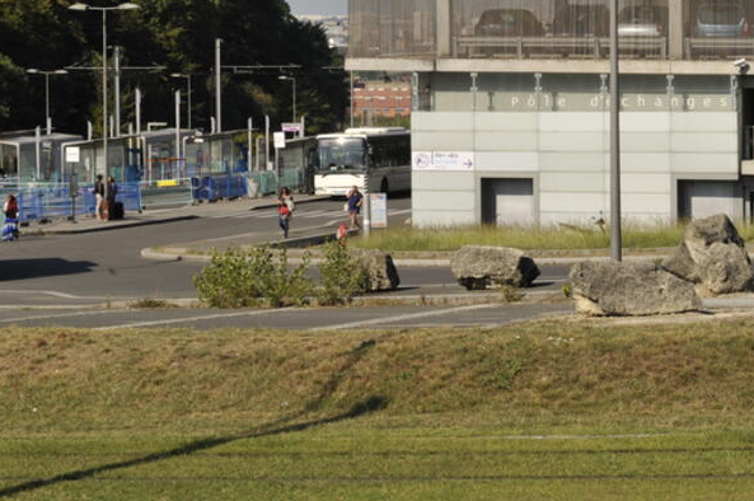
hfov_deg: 16.3
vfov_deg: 10.8
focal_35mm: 126
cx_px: 397
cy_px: 98
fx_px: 2636
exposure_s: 1/200
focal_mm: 70
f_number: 18
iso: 200
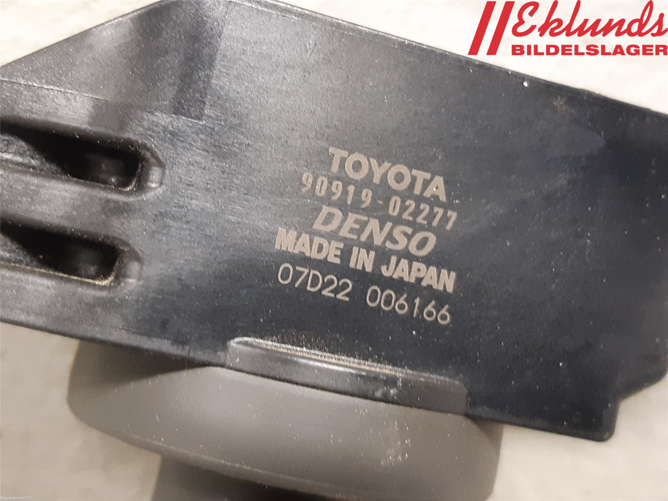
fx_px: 502
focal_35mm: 26
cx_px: 334
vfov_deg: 53.1
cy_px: 250
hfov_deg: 67.3
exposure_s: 1/25
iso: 320
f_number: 1.7
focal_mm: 3.93
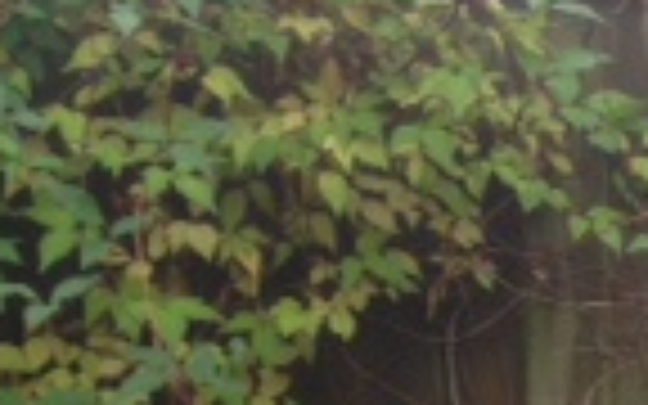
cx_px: 1354
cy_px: 904
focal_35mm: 155
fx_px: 2737
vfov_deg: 7.9
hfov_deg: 11.9
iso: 64
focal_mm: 4.12
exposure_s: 1/120
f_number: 2.4
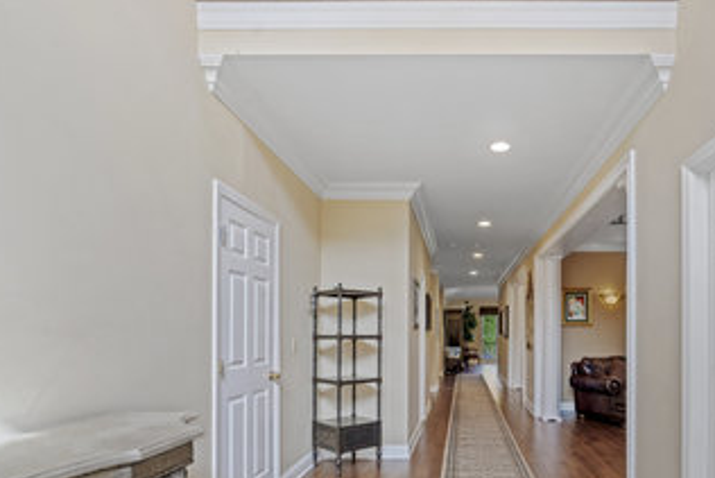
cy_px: 322
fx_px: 437
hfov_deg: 76.7
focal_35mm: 22
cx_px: 460
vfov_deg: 56.0
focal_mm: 16
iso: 80
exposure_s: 1/10
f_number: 6.3
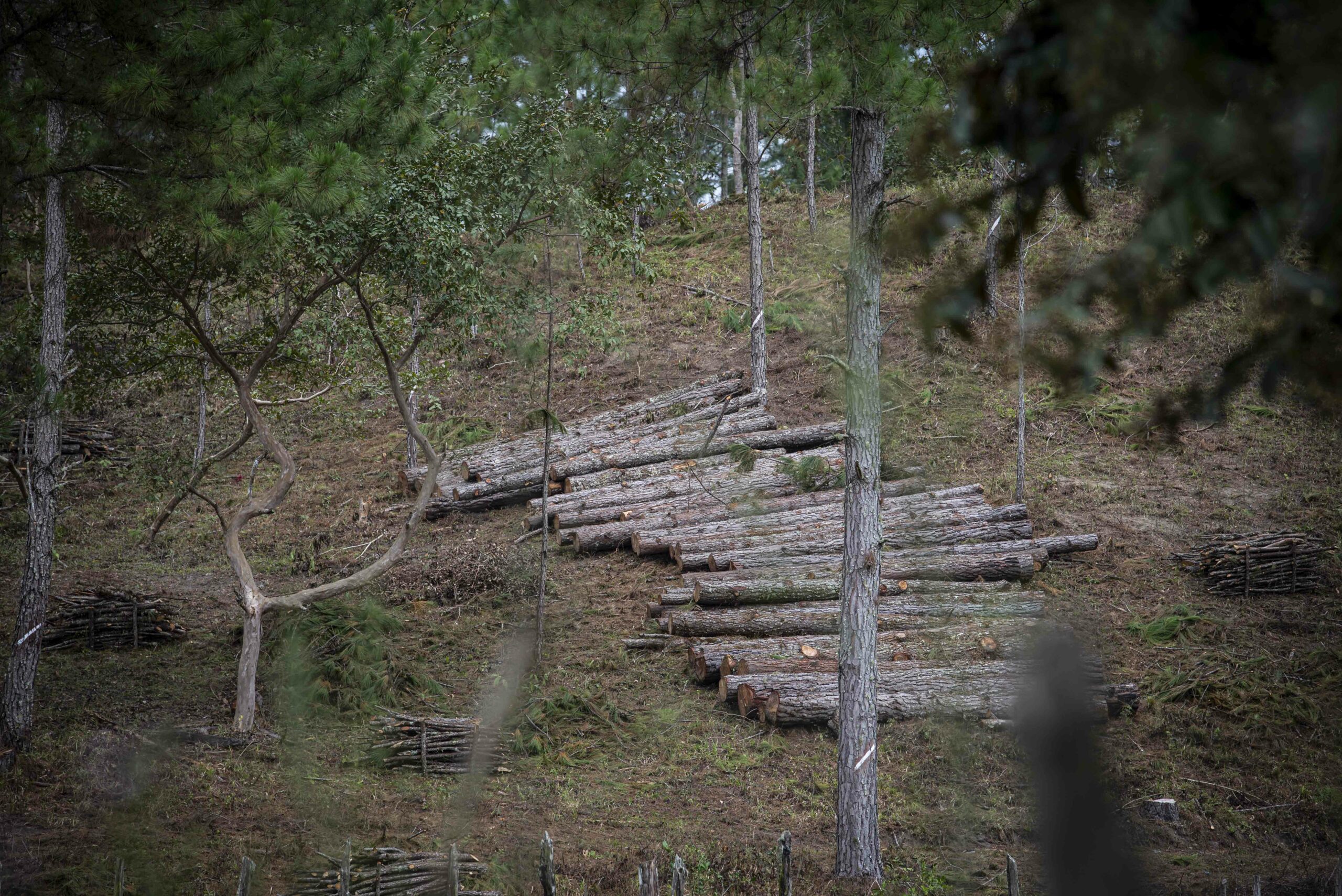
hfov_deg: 11.1
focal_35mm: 185
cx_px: 671
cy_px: 448
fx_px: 6899
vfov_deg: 7.4
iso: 250
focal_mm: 185
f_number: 5
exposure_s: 1/800
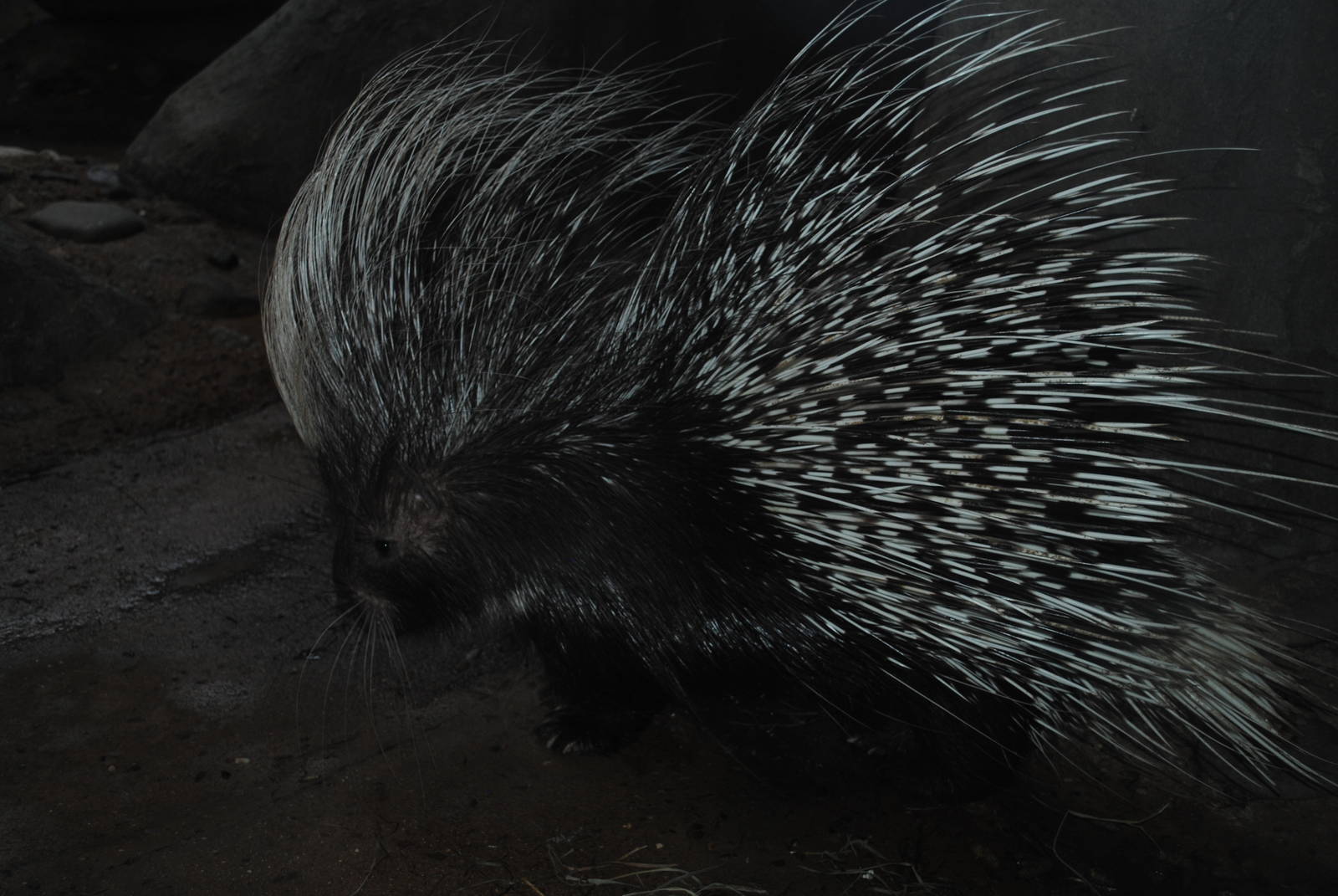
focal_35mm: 36
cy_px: 448
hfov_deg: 53.1
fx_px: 1340
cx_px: 669
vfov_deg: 37.0
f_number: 4
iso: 200
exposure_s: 1/60
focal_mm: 24
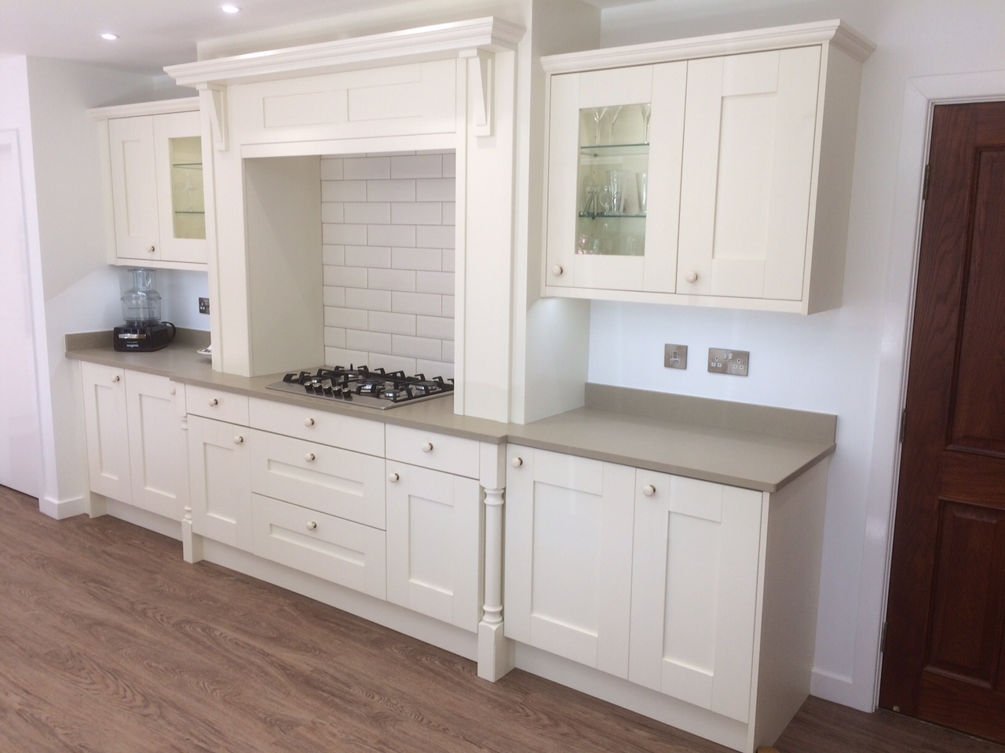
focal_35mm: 29
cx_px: 502
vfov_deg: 48.2
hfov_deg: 61.7
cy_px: 376
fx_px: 842
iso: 40
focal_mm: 4.15
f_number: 2.2
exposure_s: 1/100
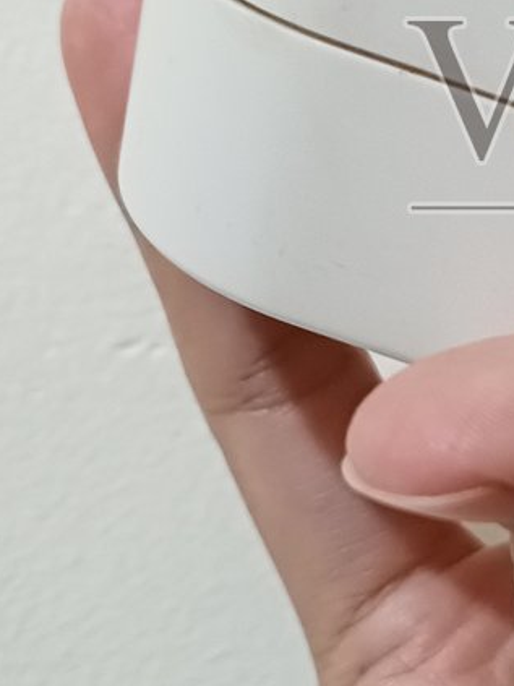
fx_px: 1723
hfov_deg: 16.0
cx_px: 678
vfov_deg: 22.2
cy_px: 128
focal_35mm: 87
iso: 1250
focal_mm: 5.06
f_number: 1.8
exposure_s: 1/14.3
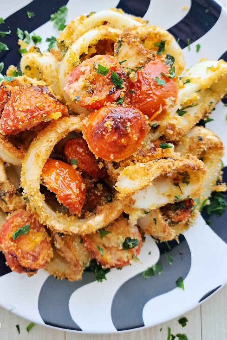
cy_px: 117
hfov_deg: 38.1
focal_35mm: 34
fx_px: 322
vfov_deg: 54.8
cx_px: 63
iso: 125
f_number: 1.8
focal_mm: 5.23
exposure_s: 1/50
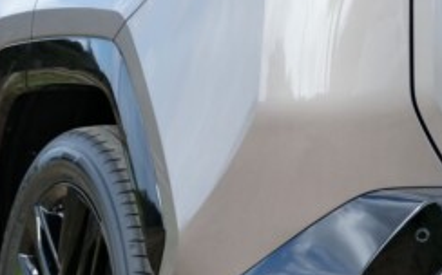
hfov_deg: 8.5
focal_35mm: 243
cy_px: 220
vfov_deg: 5.4
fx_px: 2924
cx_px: 558
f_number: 5.6
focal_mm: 55
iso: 160
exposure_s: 1/200
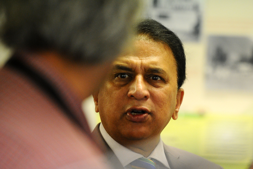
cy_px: 84
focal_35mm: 190
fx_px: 1335
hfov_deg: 10.8
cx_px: 126
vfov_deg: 7.2
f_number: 2.8
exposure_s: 1/250
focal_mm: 190
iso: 4000
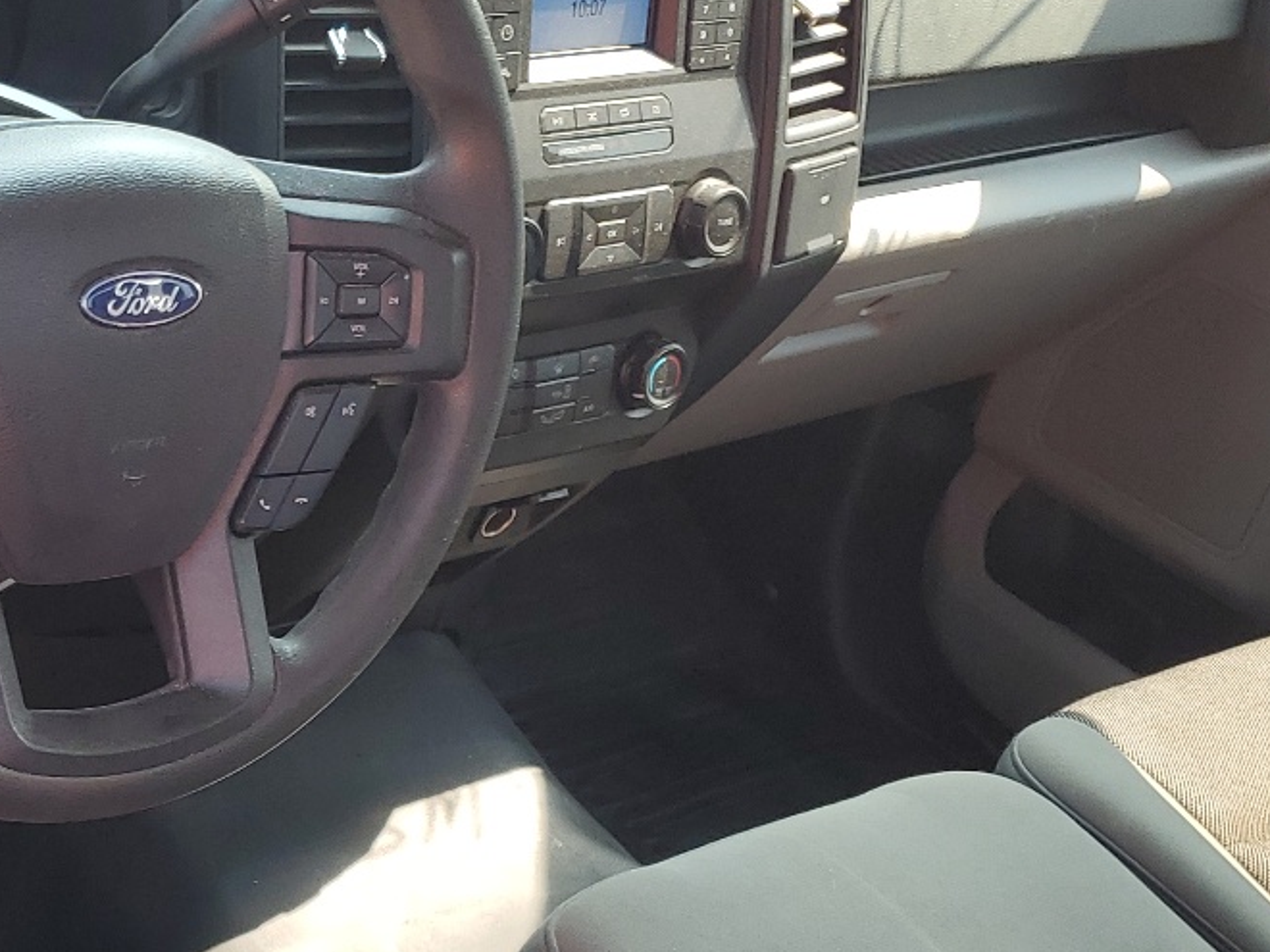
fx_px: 2311
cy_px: 783
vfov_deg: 22.9
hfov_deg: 29.1
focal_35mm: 63
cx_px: 65
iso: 50
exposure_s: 1/128
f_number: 1.5
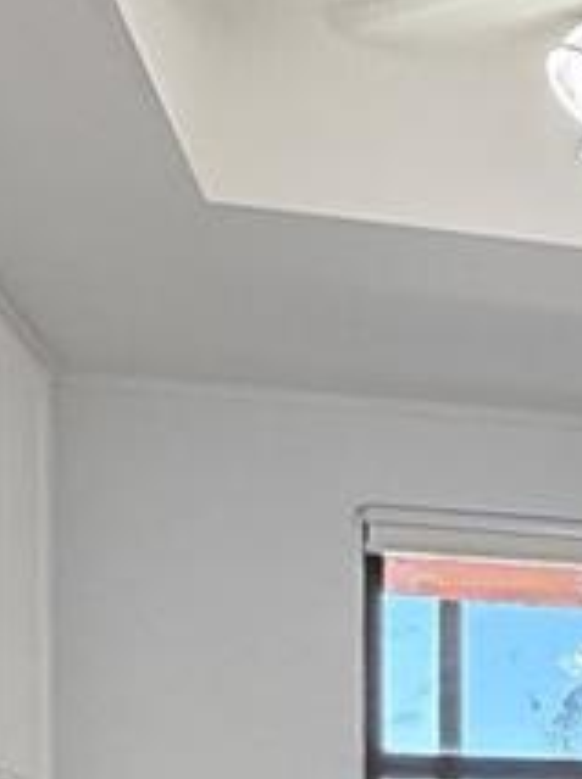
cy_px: 1046
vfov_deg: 22.0
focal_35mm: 79
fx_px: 1776
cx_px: 1051
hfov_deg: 15.8
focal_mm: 2.22
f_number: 2.2
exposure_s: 1/120
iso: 200
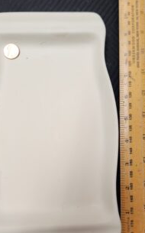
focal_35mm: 32
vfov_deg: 59.7
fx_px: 203
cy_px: 121
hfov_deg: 39.3
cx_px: 74
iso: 125
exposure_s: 1/120
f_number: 1.8
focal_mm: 5.4
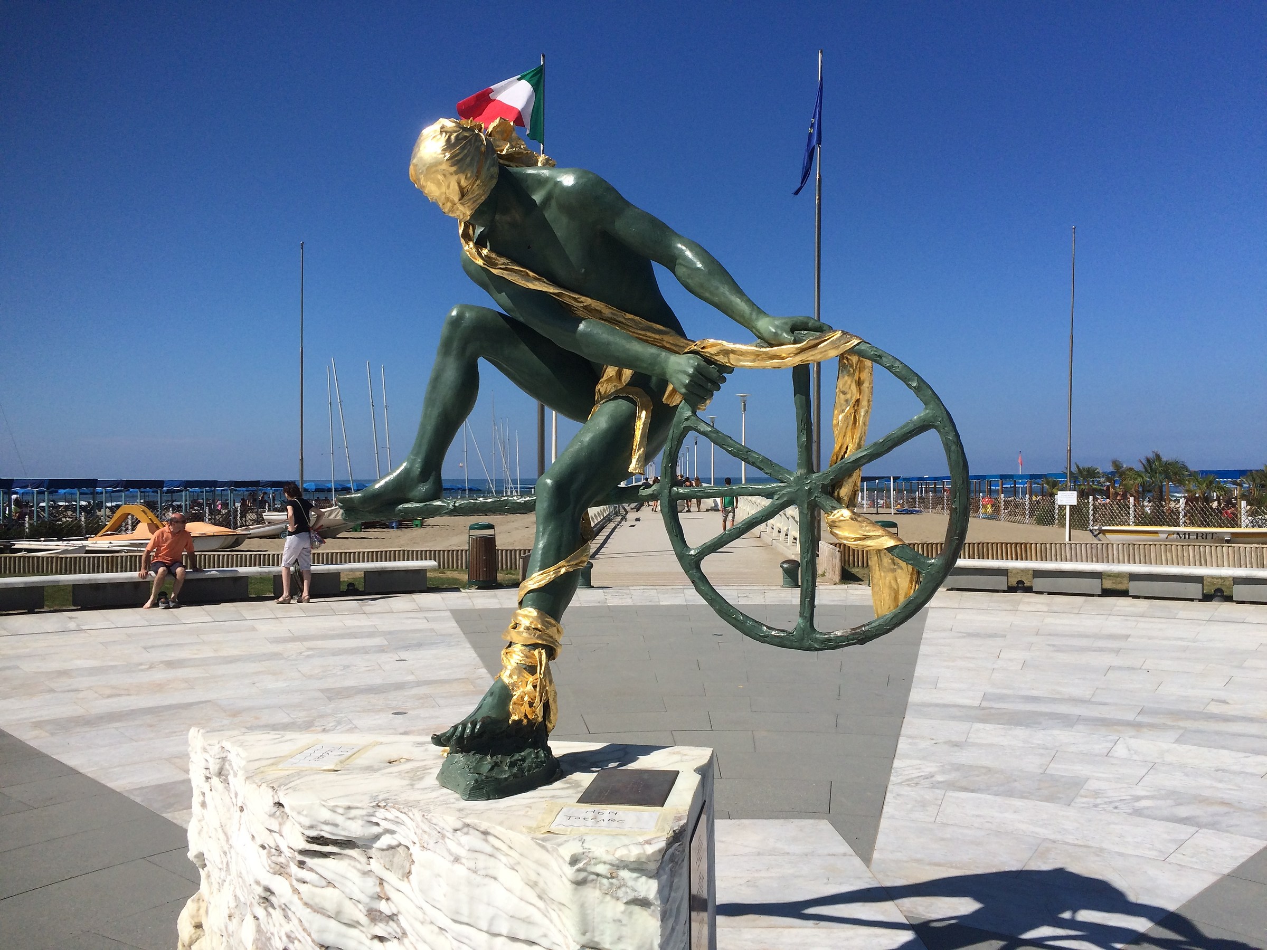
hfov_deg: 61.7
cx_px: 634
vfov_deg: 48.2
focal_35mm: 29
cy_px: 475
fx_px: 1061
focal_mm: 4.15
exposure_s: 1/4566
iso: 32
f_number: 2.2
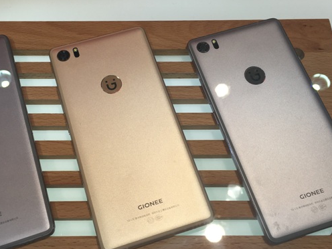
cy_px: 113
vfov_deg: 33.6
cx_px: 135
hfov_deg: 43.7
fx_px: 412
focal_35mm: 43
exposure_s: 1/123
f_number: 2.2
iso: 25
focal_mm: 4.15
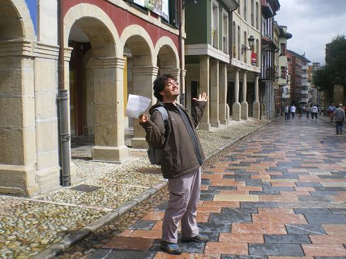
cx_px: 173
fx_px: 380
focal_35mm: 38
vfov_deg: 37.7
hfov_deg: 49.0
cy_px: 130
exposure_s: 1/200
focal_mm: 6.3
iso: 64
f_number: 4.6
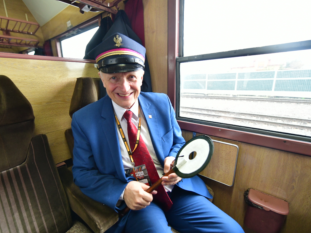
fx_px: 144
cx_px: 146
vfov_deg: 78.1
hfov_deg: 94.4
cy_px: 116
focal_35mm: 16
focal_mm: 14
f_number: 2.8
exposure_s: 1/160
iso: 1400
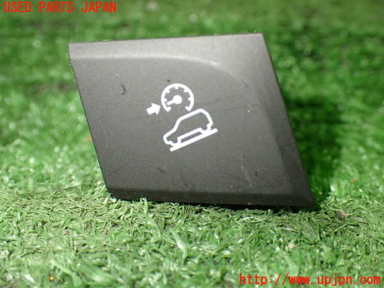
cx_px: 192
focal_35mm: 44
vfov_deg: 32.9
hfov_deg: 42.9
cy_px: 144
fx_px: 488
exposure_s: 1/80
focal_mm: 7.84
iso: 800
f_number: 2.9
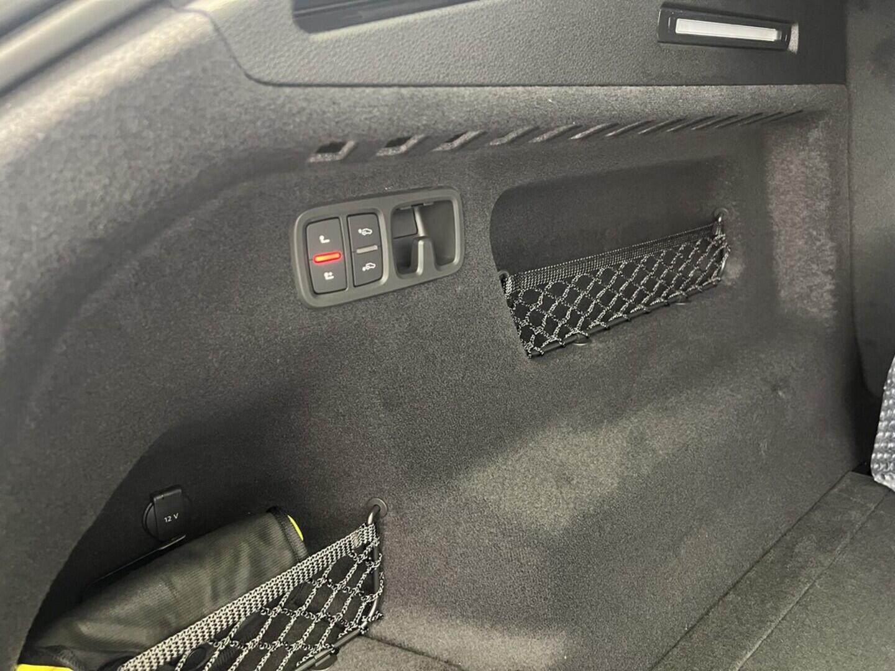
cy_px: 336
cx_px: 448
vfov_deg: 53.1
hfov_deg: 67.3
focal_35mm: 26
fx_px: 672
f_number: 1.5
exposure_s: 1/39
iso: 640
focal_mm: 5.7
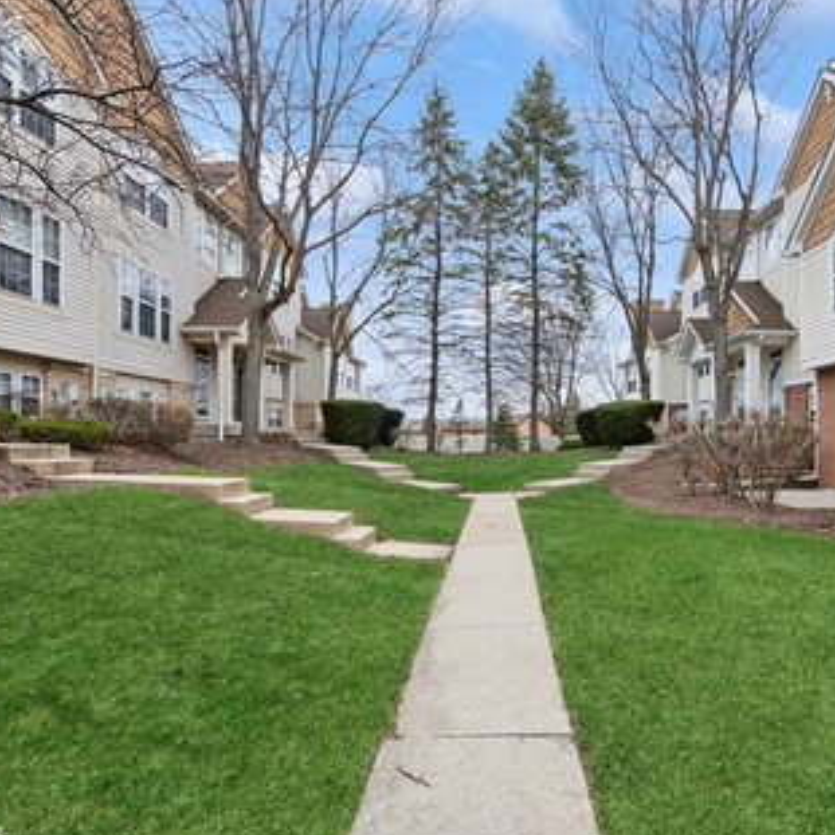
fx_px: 573
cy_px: 422
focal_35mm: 21
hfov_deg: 71.7
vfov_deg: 72.1
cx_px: 481
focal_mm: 16
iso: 200
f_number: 9.5
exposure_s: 1/250
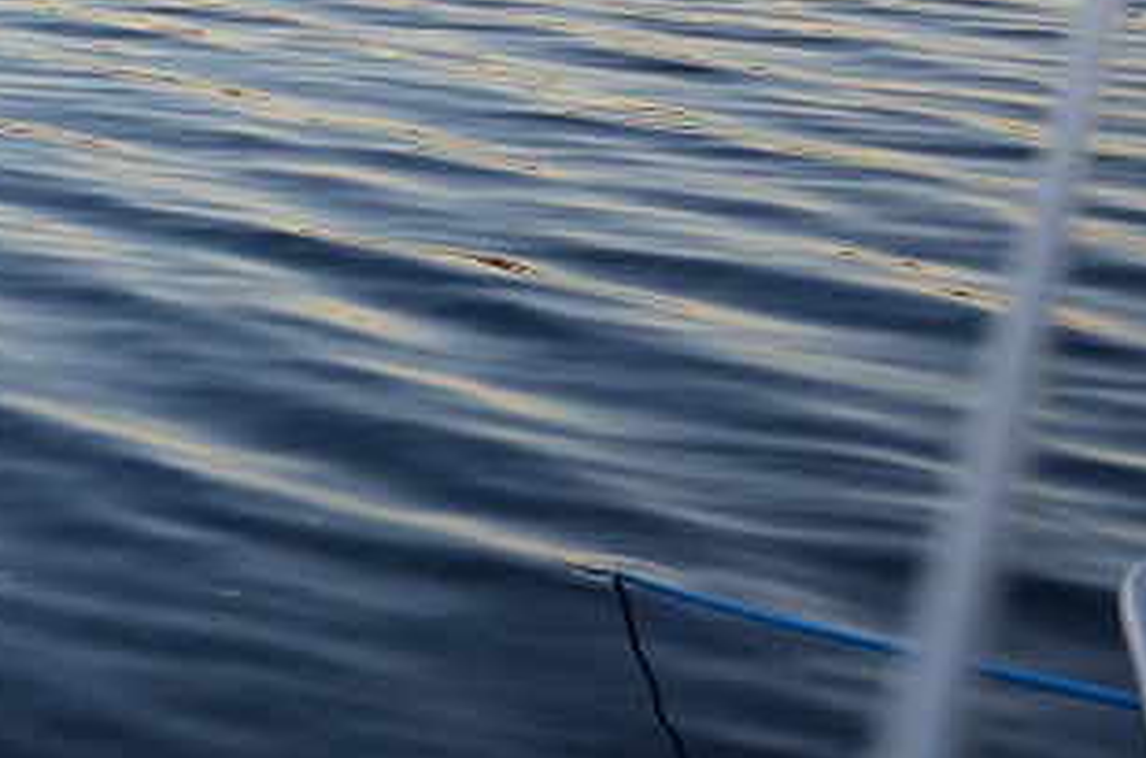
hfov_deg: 16.2
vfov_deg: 11.7
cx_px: -545
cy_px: 98
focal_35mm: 116
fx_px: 3683
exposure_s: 1/400
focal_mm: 24
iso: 640
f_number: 4
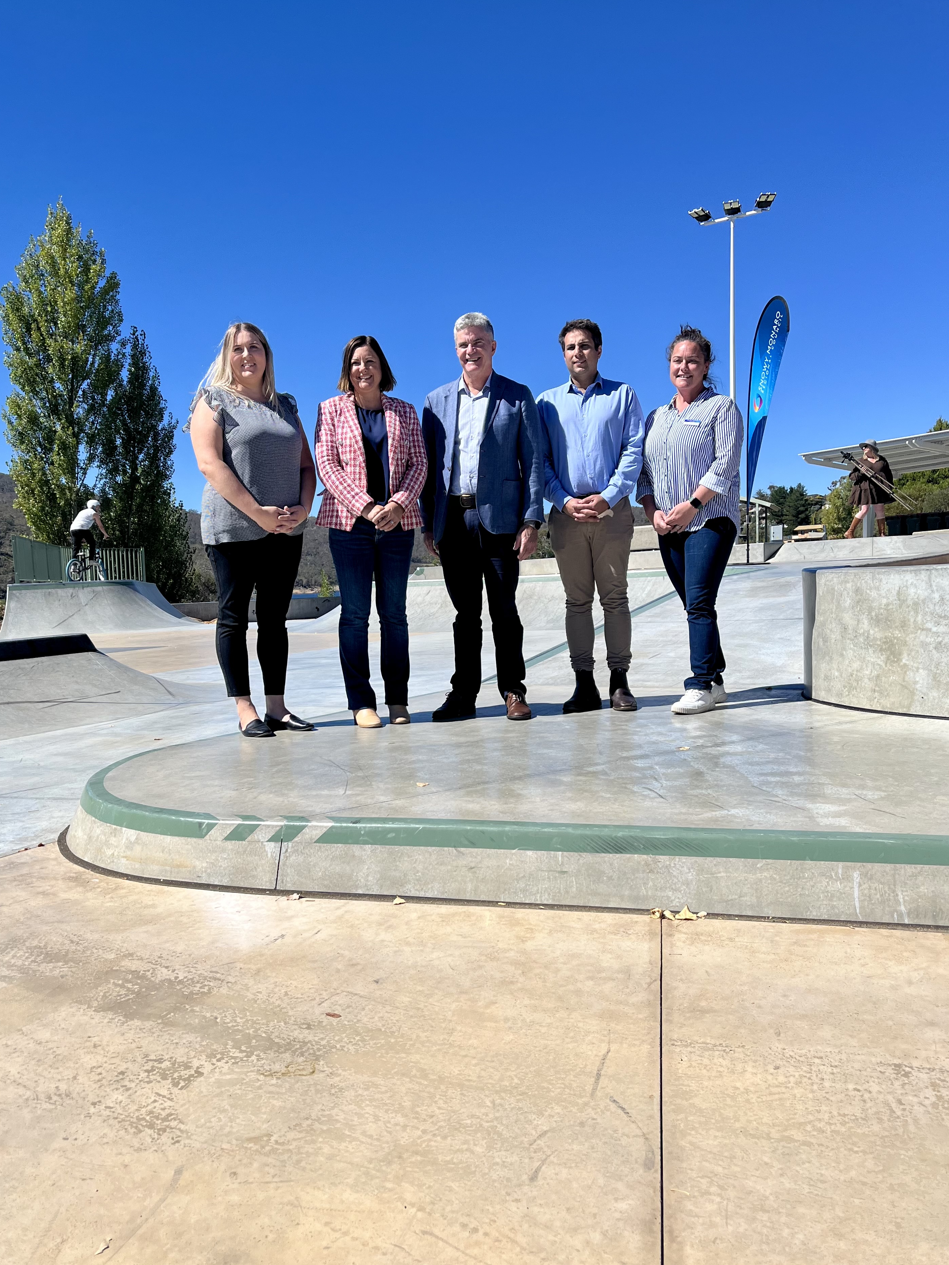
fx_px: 1023
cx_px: 453
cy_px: 669
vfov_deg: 63.4
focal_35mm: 28
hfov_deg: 49.7
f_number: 1.6
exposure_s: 1/4854
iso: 50
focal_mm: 5.1
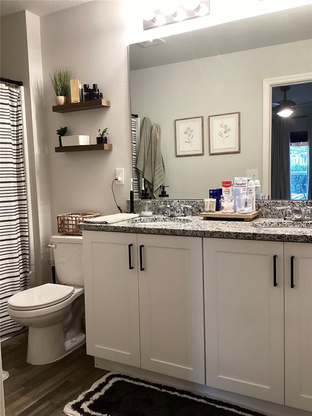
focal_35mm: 31
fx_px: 373
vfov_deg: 58.4
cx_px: 156
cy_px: 208
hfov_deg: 45.4
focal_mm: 3.3
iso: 160
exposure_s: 1/60
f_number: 2.4
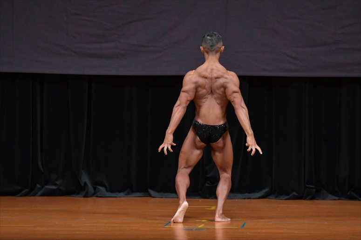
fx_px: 2857
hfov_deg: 7.2
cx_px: 180
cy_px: 120
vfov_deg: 4.8
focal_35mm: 285
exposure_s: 1/400
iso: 4000
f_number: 5.6
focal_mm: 190
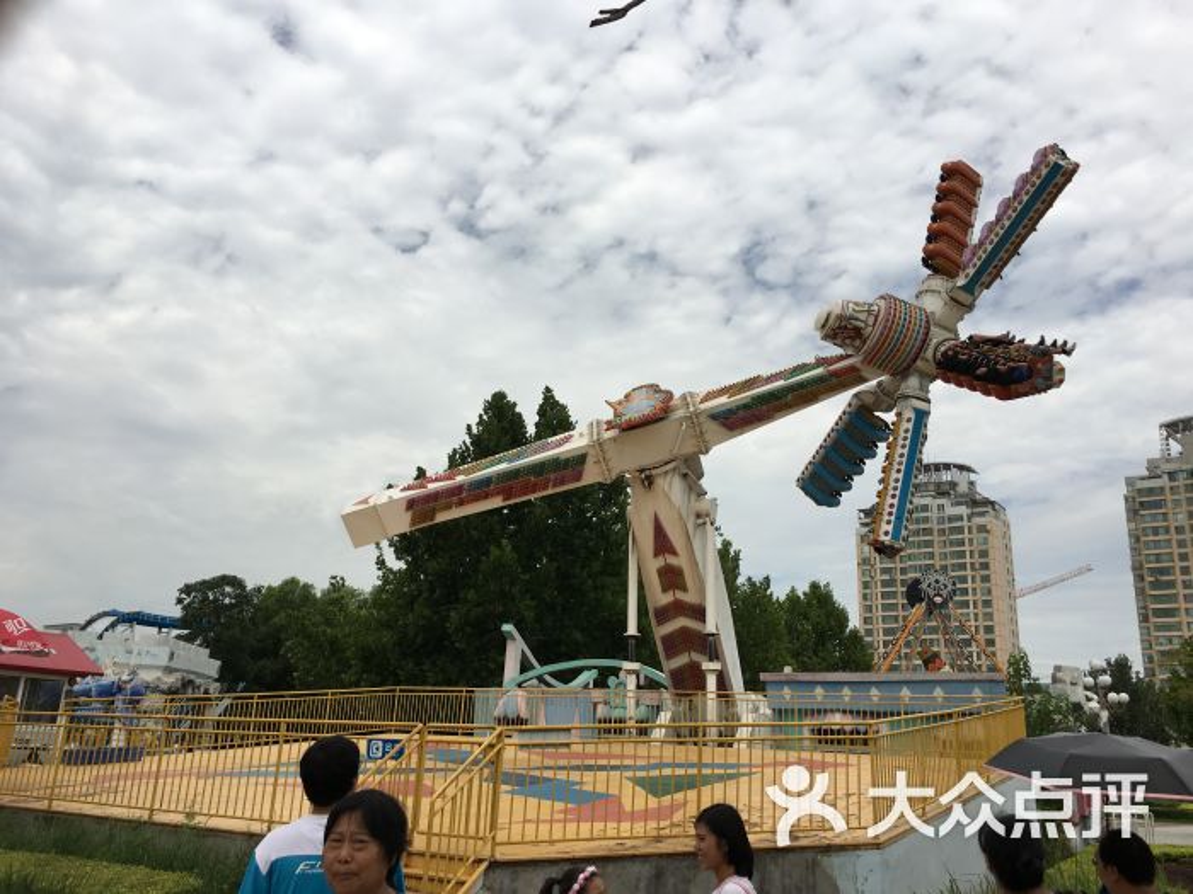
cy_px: 447
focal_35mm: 29
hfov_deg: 61.7
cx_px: 596
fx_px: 999
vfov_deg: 48.2
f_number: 2.2
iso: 25
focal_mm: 4.15
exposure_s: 1/2481
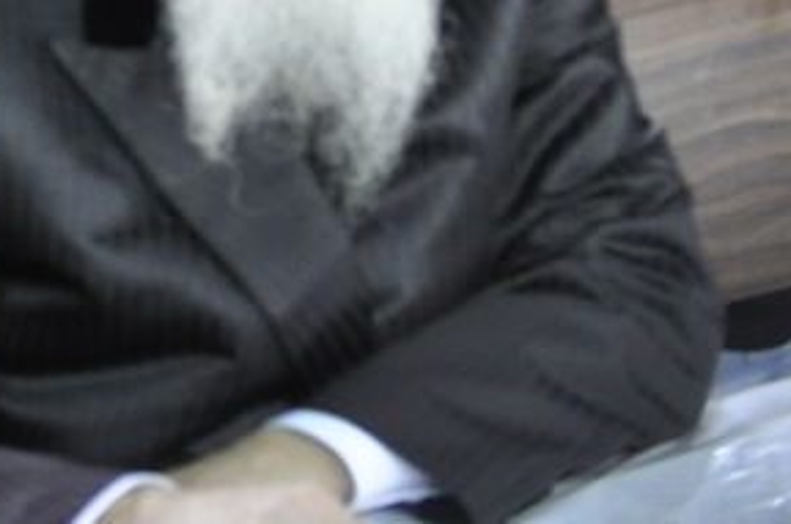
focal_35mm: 1058
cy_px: -572
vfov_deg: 1.3
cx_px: -928
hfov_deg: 1.9
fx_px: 23217
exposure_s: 1/15
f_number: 5.6
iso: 800
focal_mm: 145
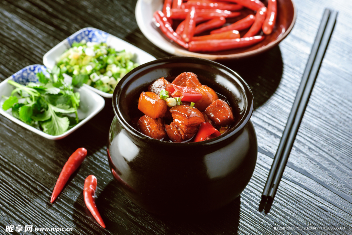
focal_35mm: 105
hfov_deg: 19.5
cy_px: 118
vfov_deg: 13.0
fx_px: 1027
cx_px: 176
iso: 160
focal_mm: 105
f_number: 11
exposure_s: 1/160
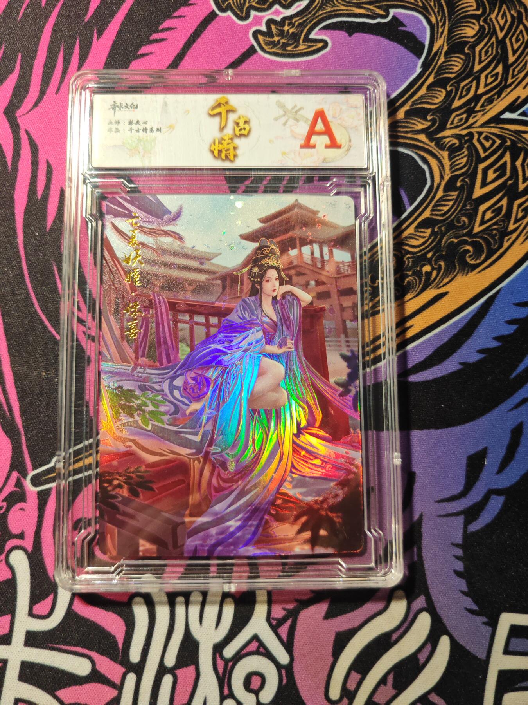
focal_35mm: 26
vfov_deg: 67.3
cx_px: 264
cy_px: 352
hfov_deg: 53.1
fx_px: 529
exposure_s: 1/100
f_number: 1.6
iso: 400
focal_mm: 5.4
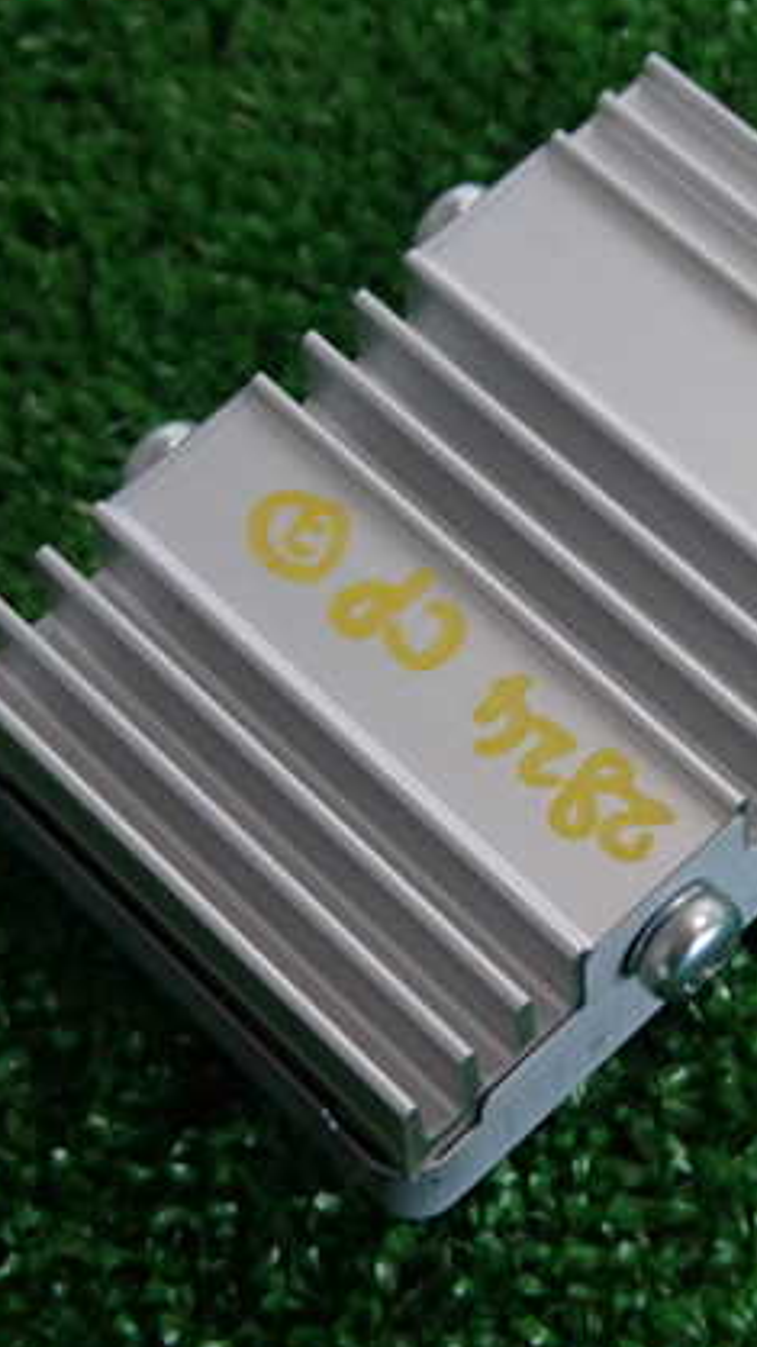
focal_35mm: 25
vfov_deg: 74.0
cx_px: 564
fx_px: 892
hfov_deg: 44.5
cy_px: 648
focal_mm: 2.9
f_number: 3.3
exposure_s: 1/30
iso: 250
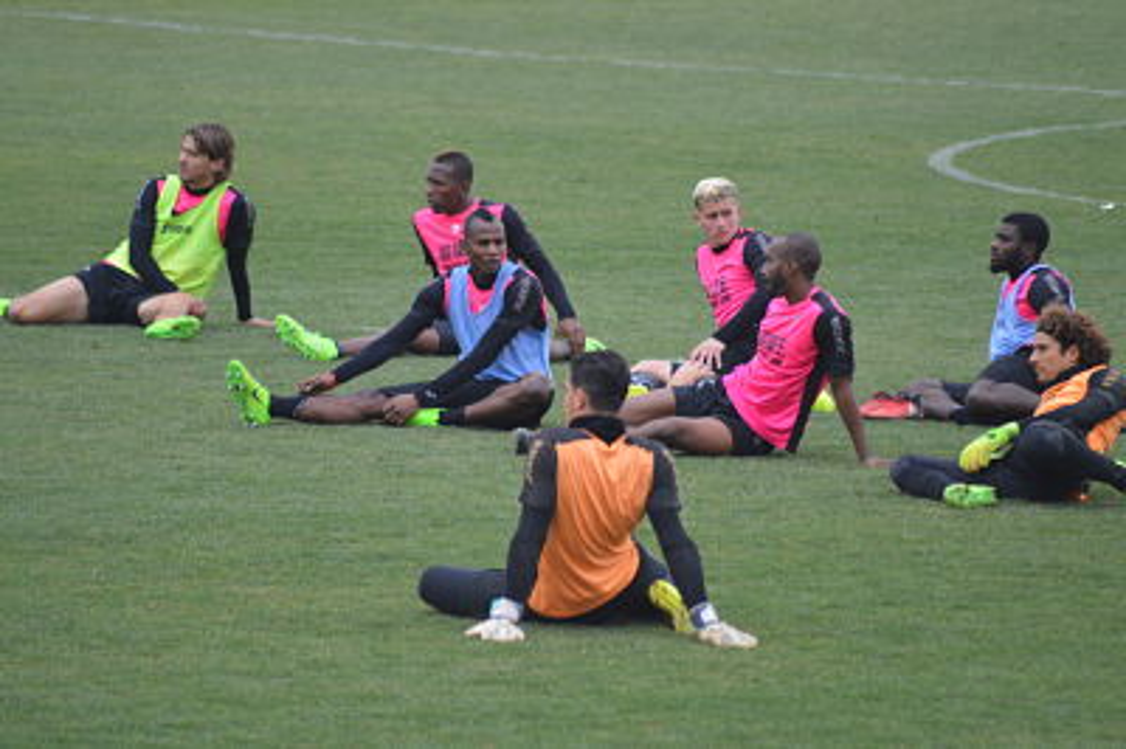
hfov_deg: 4.6
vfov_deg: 3.0
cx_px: 563
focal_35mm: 450
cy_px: 374
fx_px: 14063
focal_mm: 300
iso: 800
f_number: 5.6
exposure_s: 1/500
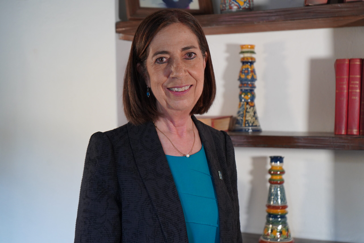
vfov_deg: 29.2
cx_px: 182
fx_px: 465
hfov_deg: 42.7
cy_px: 122
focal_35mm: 46
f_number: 4.5
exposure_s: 1/160
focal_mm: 46
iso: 2500
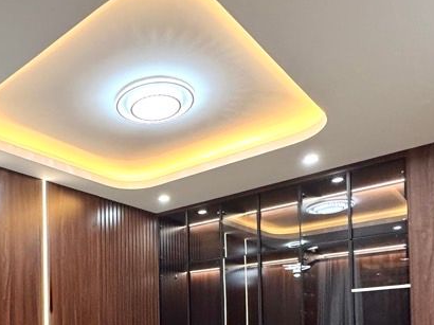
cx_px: 108
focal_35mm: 35
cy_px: 327
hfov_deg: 50.5
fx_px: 439
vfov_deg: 36.4
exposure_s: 1/100
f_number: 2.2
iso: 320
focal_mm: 2.22
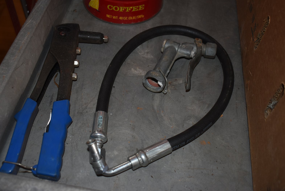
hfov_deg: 49.5
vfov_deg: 34.3
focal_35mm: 39
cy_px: 90
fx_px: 309
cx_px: 139
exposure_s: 1/60
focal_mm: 24
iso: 400
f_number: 3.8
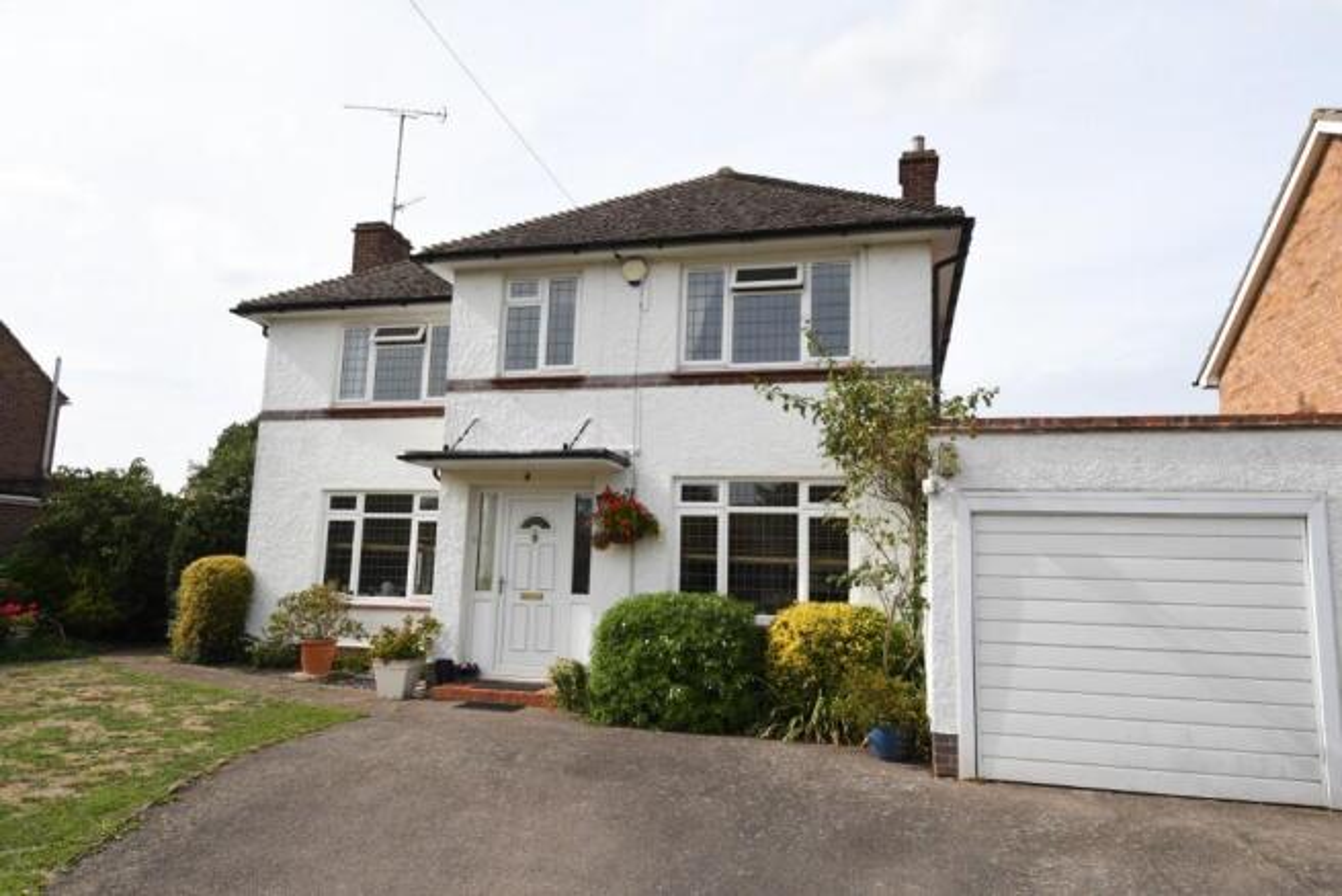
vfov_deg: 53.2
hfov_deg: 73.7
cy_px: 448
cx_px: 671
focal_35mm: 24
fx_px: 895
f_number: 11
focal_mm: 16
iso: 400
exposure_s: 1/500
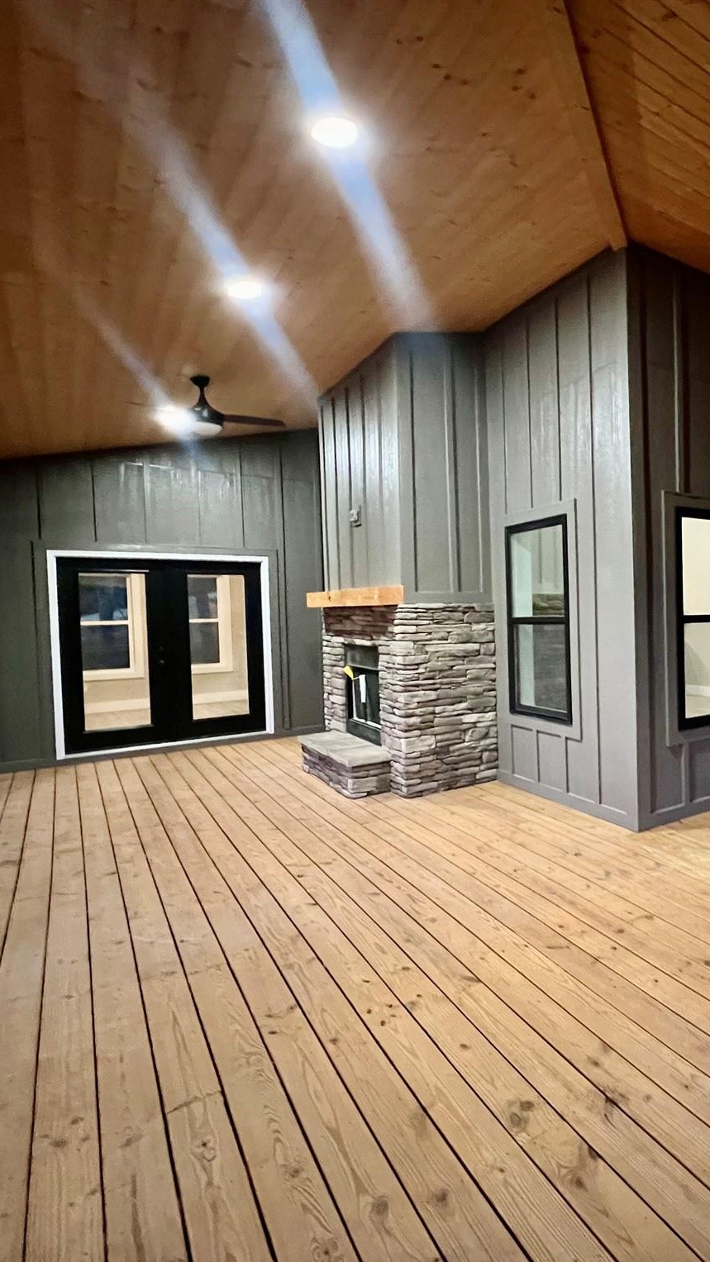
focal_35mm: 19
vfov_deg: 89.6
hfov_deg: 49.7
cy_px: 631
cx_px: 679
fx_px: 636
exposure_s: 1/60
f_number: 1.8
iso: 800
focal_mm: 1.57
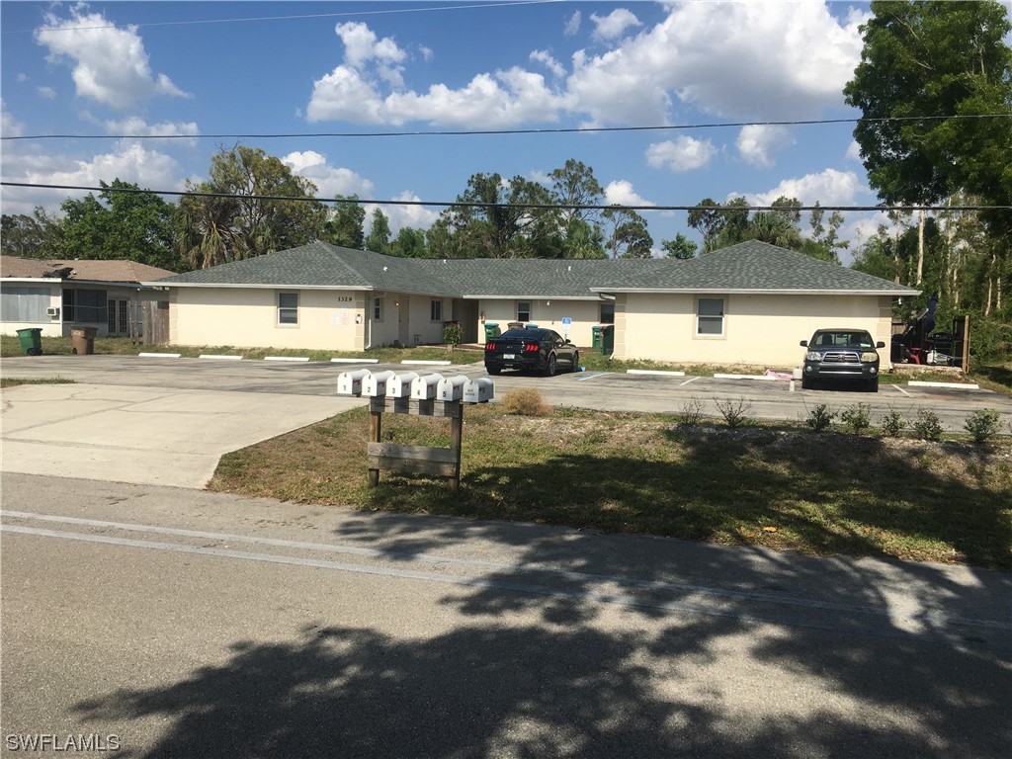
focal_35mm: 29
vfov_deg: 48.2
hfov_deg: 61.7
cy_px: 380
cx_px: 506
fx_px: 848
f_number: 2.2
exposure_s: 1/2198
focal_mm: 4.15
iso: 25
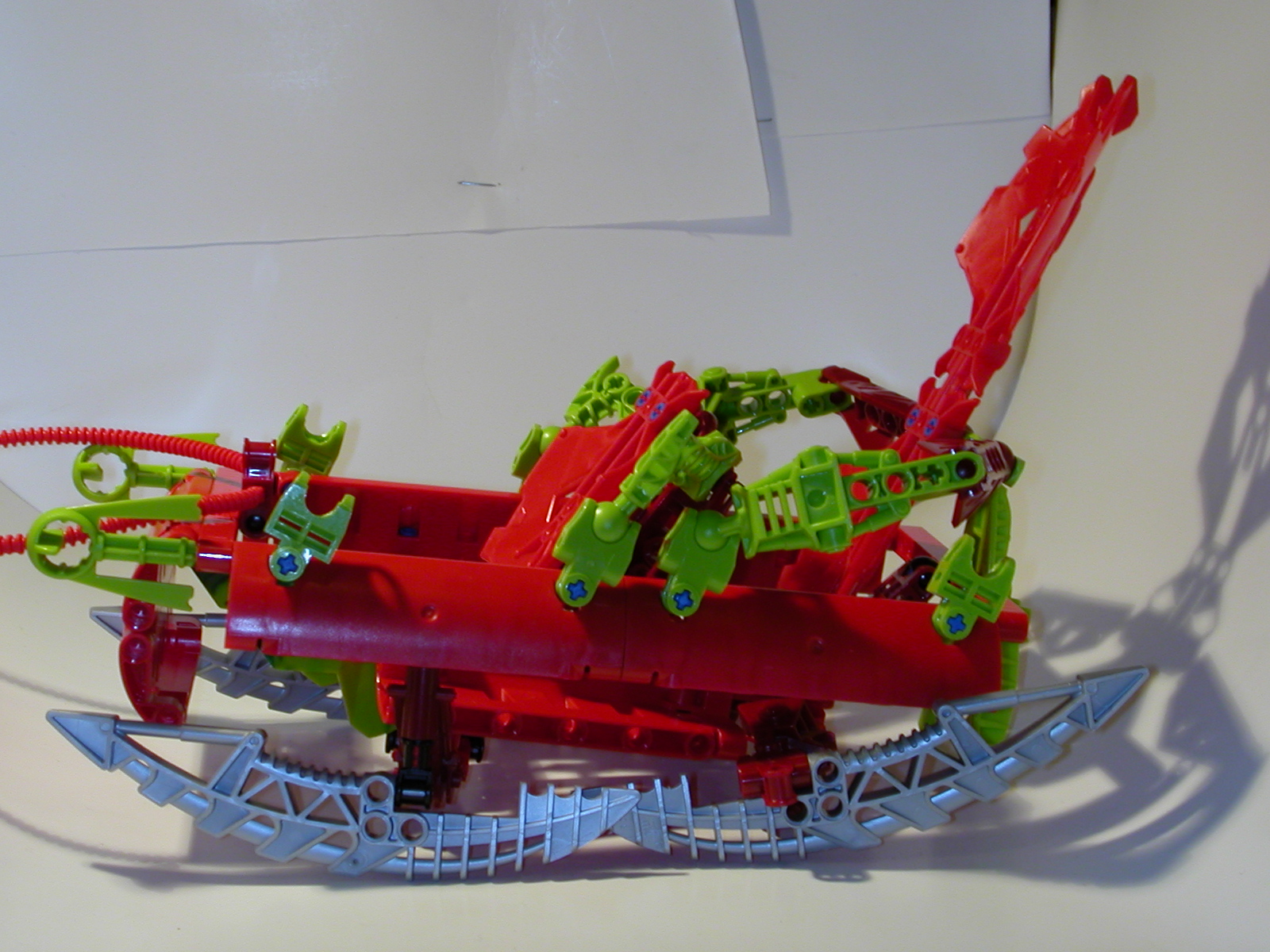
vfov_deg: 22.9
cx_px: 635
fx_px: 2348
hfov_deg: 30.3
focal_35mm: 64
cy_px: 476
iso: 100
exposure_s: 1/30
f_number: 3.5
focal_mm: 9.7
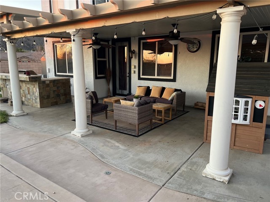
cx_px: 135
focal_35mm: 26
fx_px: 203
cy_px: 101
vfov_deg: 53.1
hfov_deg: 67.3
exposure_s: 1/115
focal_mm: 5.7
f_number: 1.5
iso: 125
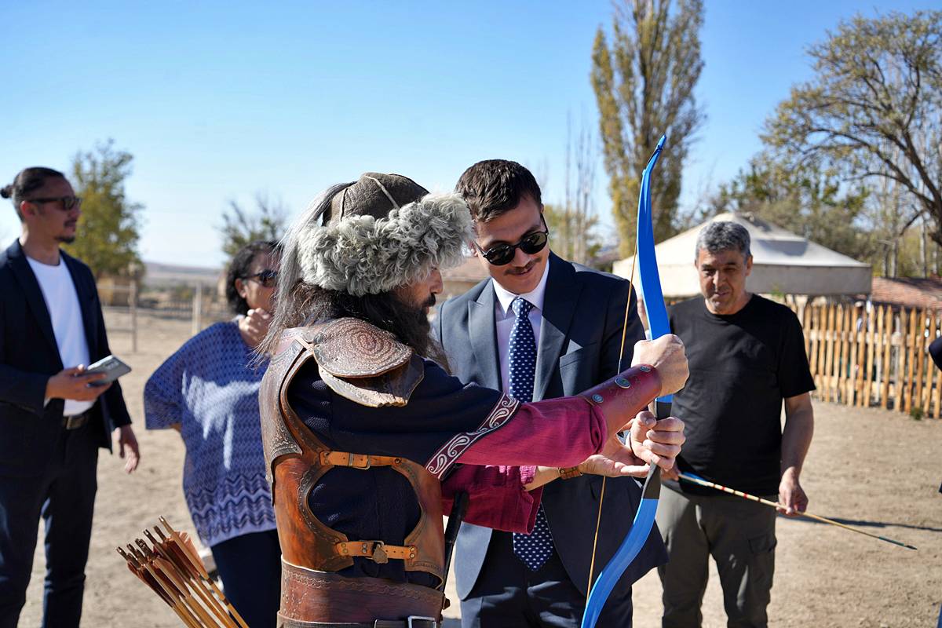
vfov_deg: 31.9
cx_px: 471
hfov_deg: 46.4
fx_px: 1099
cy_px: 314
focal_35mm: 42
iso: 100
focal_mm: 42
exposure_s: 1/500
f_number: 4.5
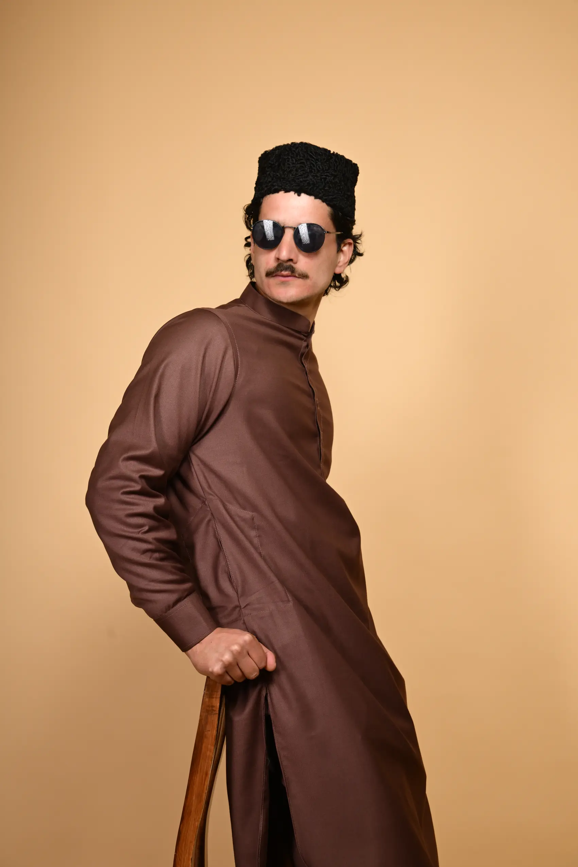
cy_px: 434
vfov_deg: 30.5
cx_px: 289
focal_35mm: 66
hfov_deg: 20.6
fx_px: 1589
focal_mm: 66
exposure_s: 1/200
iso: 200
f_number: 7.1
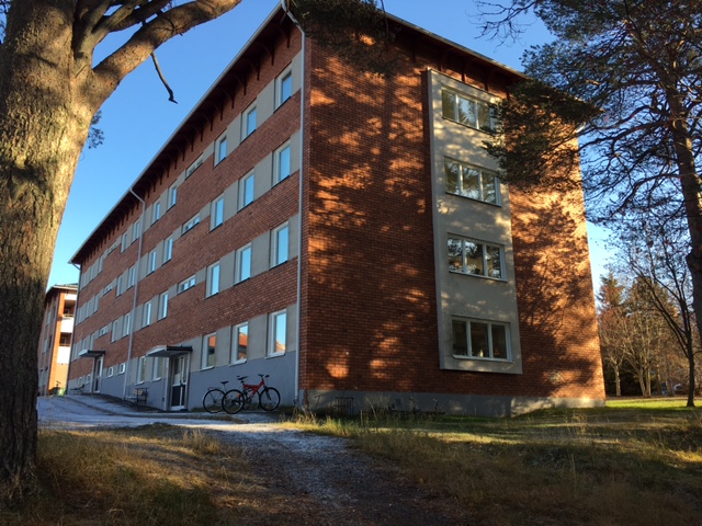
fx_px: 588
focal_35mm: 29
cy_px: 263
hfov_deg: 61.7
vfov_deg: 48.2
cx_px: 351
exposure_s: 1/263
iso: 25
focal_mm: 4.15
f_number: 2.2
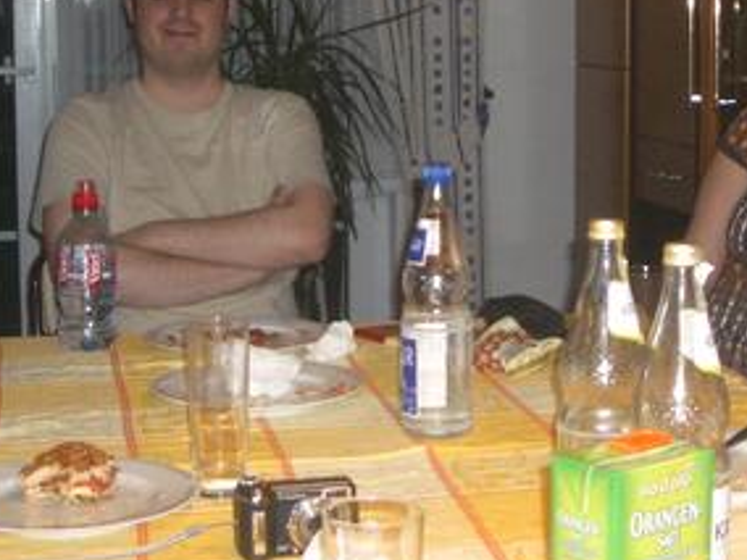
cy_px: 176
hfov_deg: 24.7
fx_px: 1705
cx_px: 463
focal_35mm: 79
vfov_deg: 18.6
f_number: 2.6
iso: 100
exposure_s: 1/60
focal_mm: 5.8
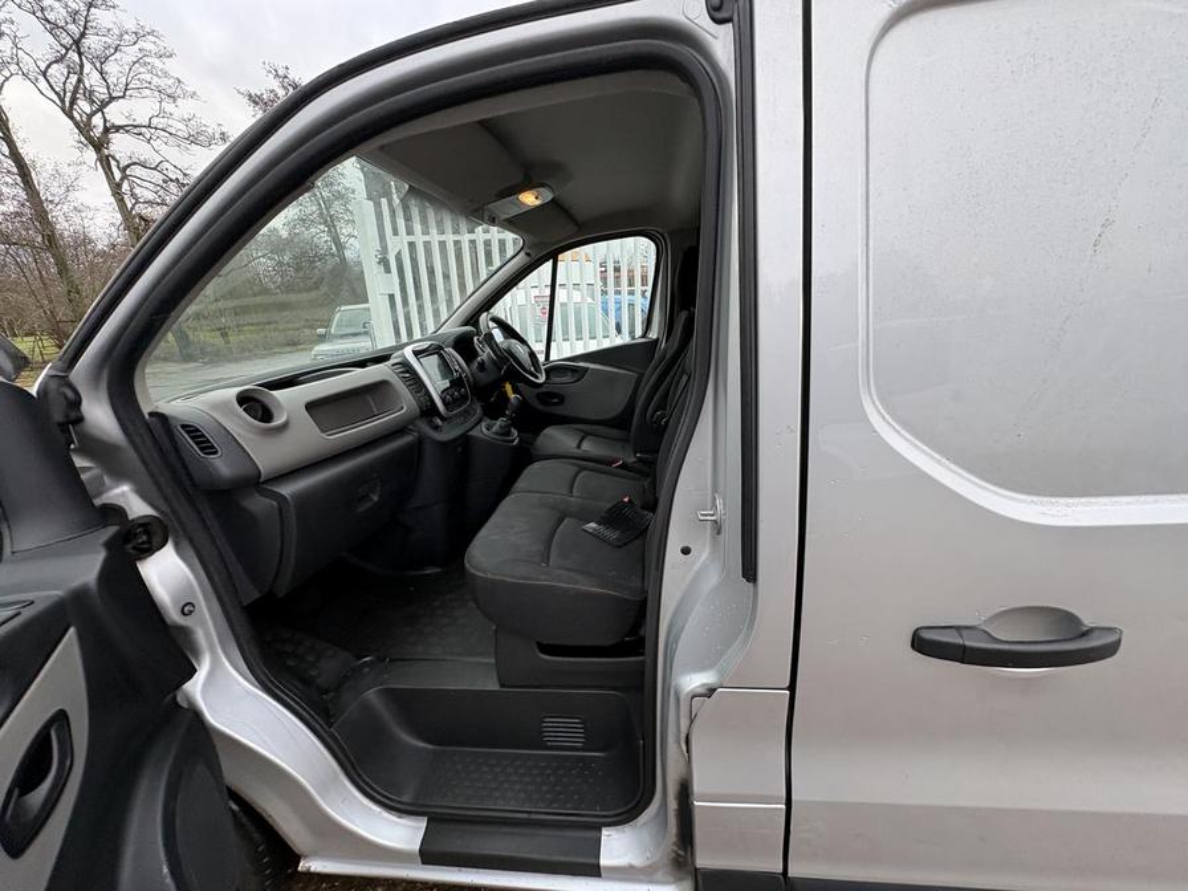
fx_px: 480
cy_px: 446
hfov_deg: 102.1
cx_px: 594
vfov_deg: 85.7
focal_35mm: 14
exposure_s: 1/99
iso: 64
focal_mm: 2.22
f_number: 2.2
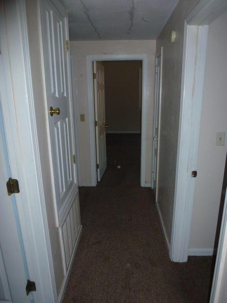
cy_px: 152
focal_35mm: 24
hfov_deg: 56.8
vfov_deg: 71.6
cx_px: 114
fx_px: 210
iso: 160
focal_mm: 4.3
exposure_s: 1/60
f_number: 3.3
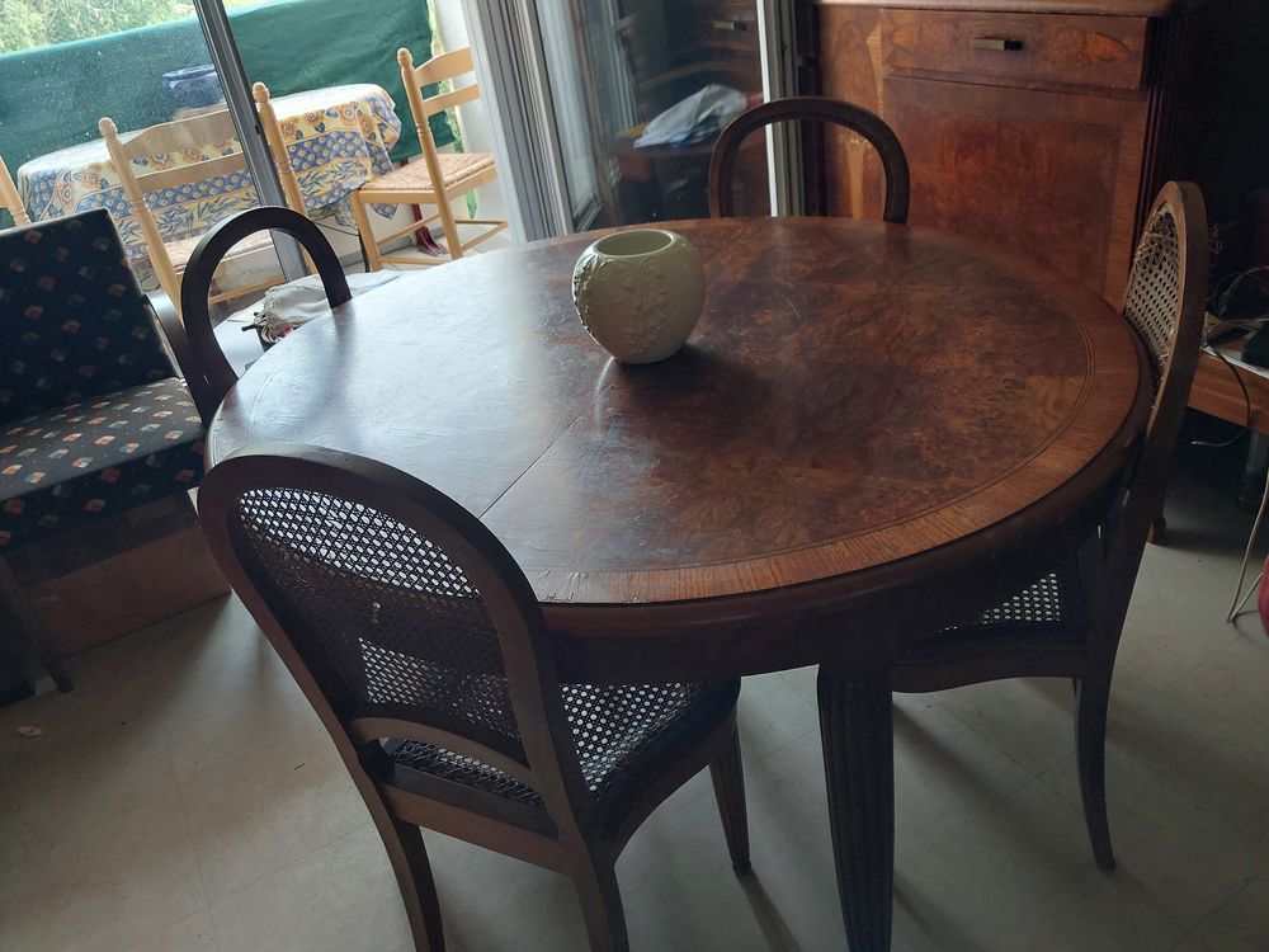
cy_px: 476
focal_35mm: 30
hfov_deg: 60.0
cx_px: 634
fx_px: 1100
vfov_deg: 46.8
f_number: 1.8
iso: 64
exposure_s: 1/50
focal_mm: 4.6
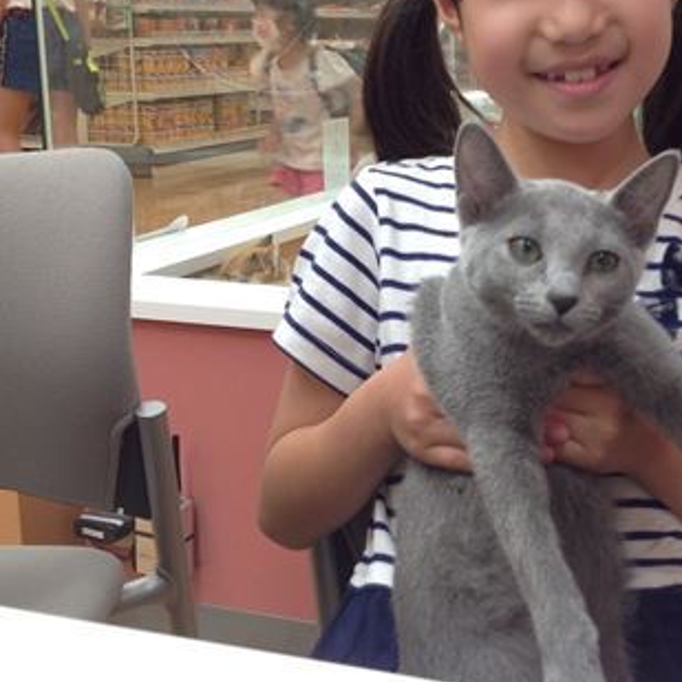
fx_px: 1337
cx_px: 521
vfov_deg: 28.6
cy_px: 285
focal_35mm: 60
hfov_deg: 28.1
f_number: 2.4
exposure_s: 1/30
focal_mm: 4.28
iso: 64
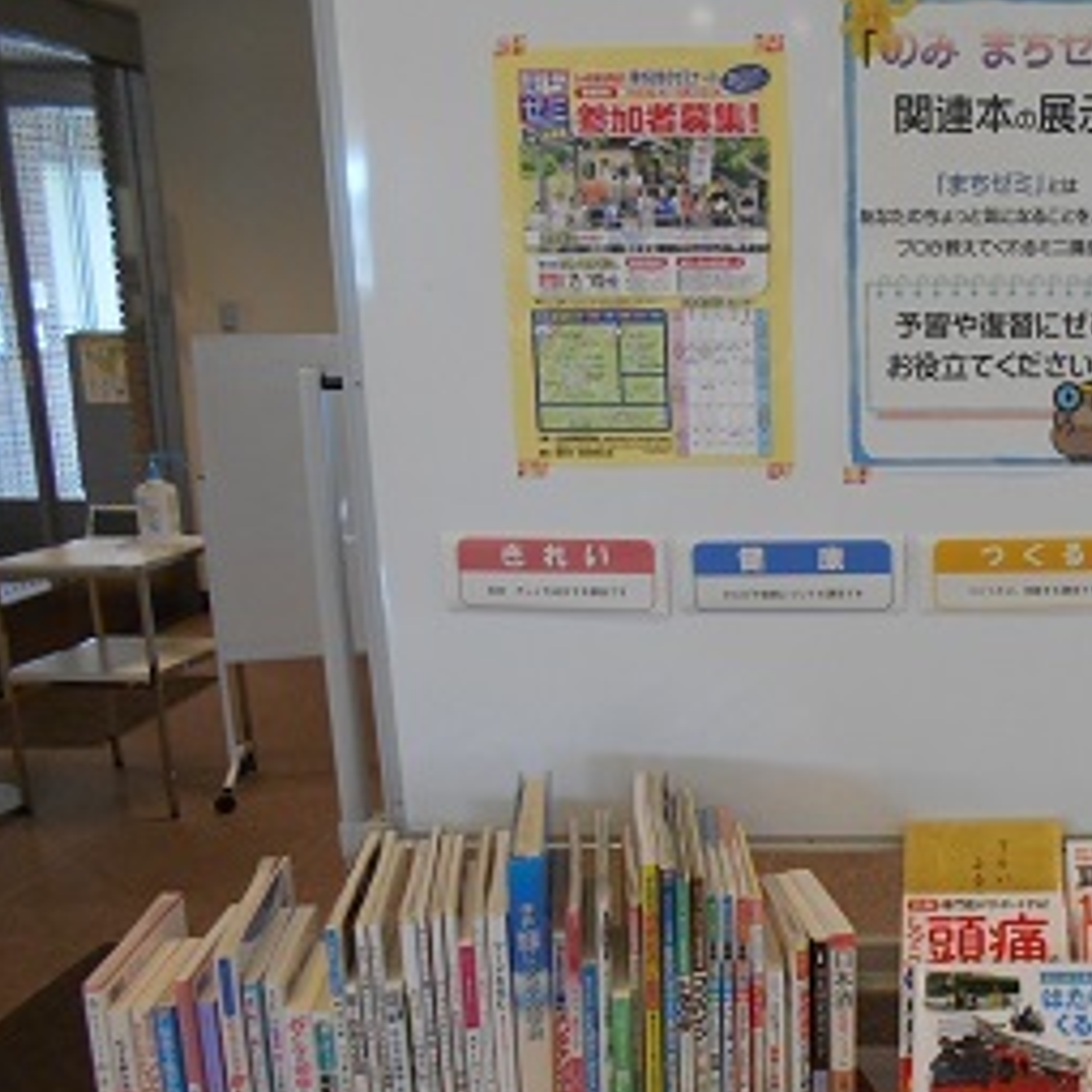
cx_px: 927
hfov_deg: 38.8
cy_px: 644
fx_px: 1463
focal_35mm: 41
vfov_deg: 40.8
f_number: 3.2
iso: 200
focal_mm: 4.6
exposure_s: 1/30
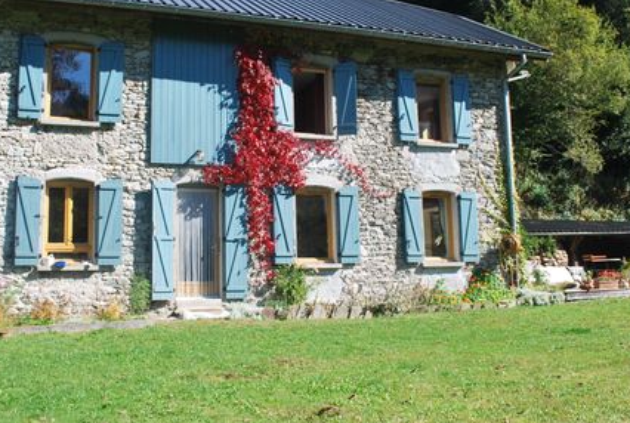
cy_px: 176
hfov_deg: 50.5
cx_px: 285
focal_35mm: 38
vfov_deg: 35.1
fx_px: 666
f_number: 7.1
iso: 100
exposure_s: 1/200
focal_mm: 18
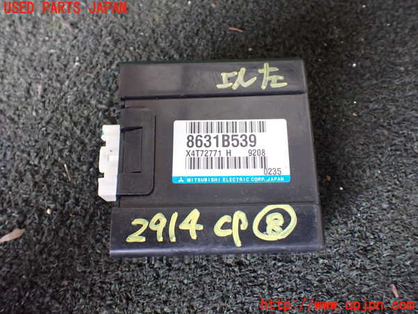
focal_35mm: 30
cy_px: 157
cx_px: 209
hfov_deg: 60.0
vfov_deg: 46.8
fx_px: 362
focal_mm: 5.4
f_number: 2.3
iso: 640
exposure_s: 1/125
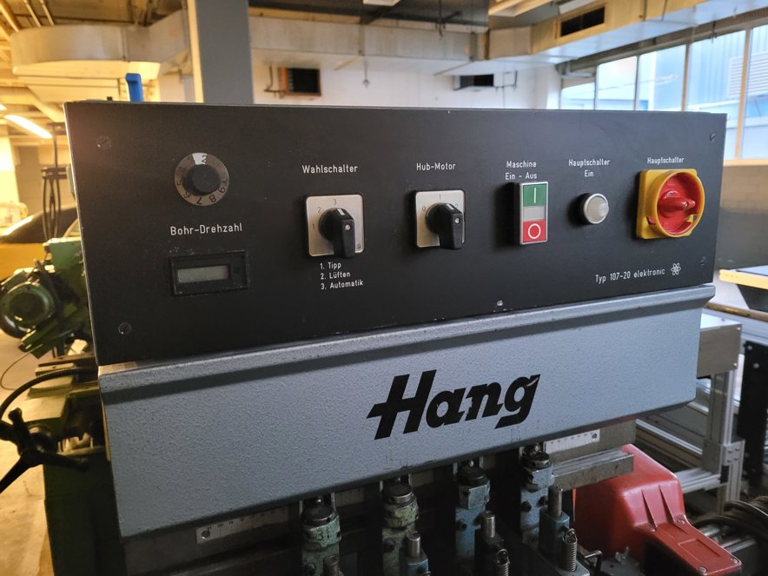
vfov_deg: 53.1
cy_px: 288
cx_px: 384
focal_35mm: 26
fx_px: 577
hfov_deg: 67.3
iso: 1600
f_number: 1.8
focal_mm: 5.4
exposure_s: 1/20
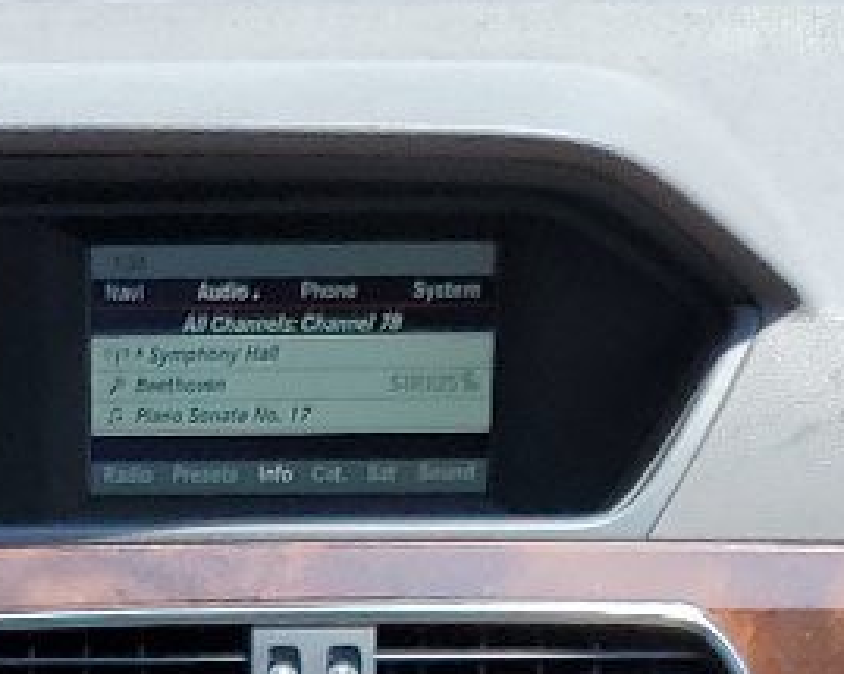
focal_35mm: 151
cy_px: 1787
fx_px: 3770
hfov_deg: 12.6
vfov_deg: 8.9
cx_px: 3
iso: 50
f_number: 1.5
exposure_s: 1/909
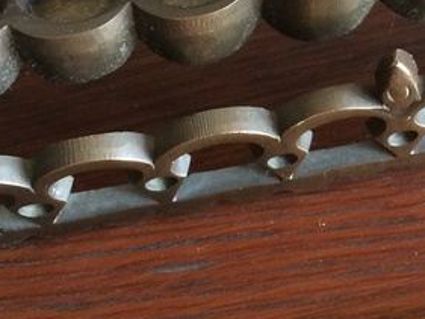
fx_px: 1179
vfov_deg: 15.0
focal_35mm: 96
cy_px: -28
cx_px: 349
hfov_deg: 20.2
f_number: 2.2
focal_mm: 4.12
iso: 200
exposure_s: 1/30
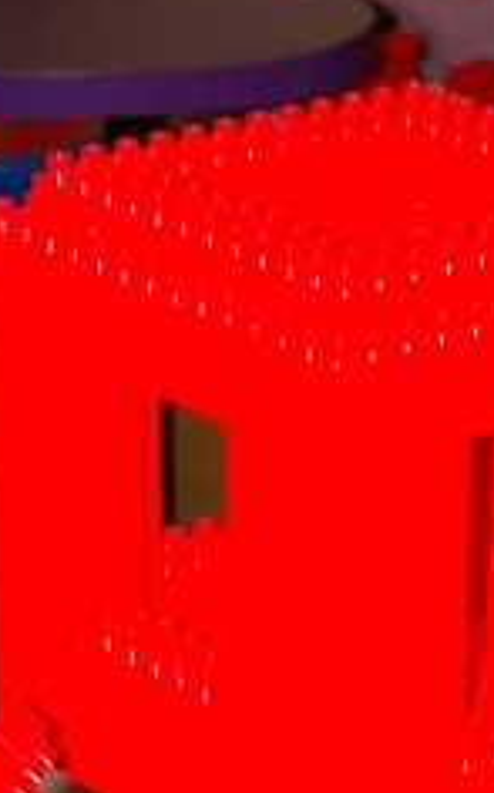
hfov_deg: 6.7
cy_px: 1176
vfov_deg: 10.4
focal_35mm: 195
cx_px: 405
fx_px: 4211
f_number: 4.5
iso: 400
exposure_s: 1/60
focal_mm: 38
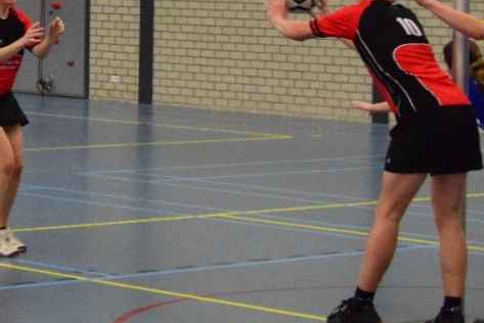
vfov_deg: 17.3
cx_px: 326
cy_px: 130
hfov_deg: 25.5
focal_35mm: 79
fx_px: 1063
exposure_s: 1/320
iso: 5000
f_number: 7.1
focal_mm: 34
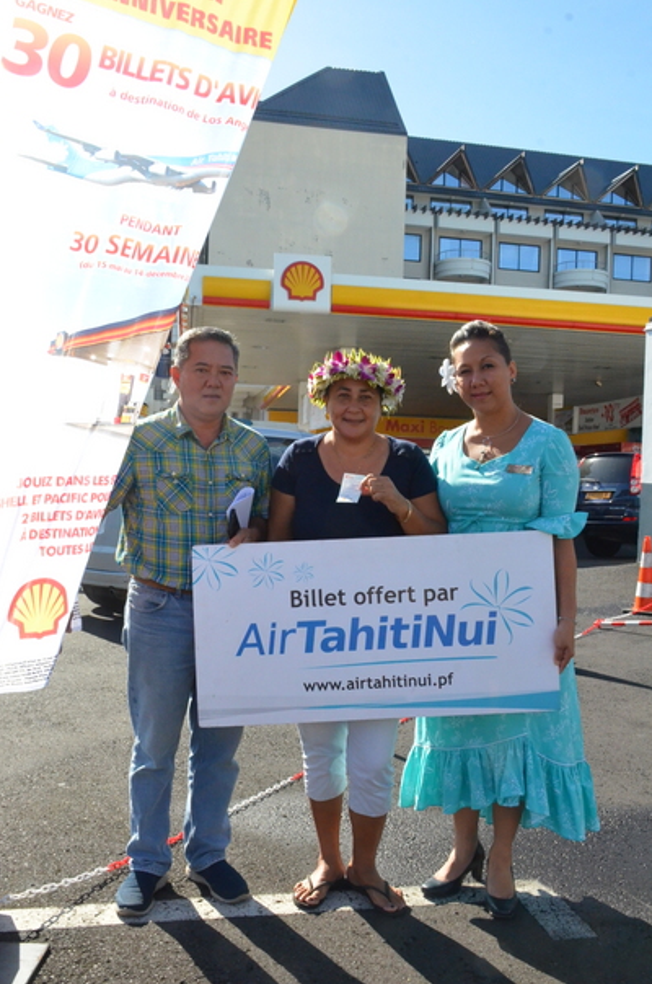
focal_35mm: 35
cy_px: 514
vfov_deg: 54.5
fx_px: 954
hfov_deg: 37.7
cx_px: 329
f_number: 16
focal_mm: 22
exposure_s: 1/1000
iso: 2500
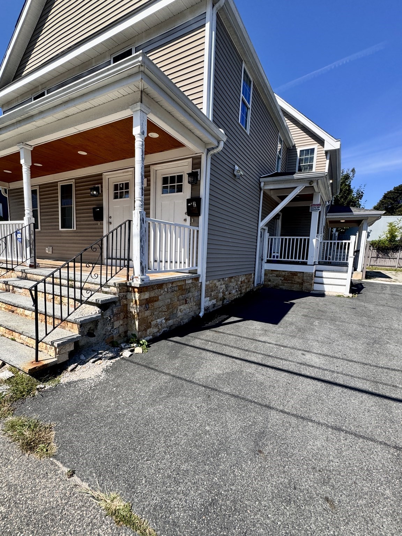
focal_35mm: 14
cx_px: 201
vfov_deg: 102.1
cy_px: 268
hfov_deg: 85.7
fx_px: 217
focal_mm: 2.22
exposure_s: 1/1395
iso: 50
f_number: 2.2
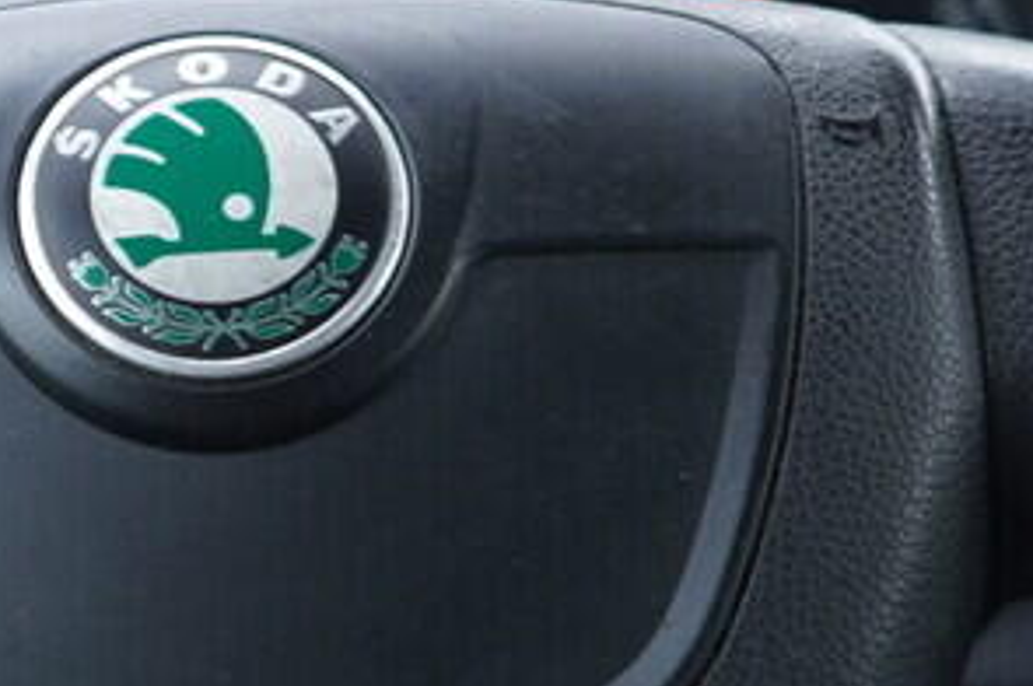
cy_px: 434
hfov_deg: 11.6
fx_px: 5045
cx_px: 147
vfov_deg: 7.8
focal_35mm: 176
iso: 250
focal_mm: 24
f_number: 2.8
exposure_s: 1/40
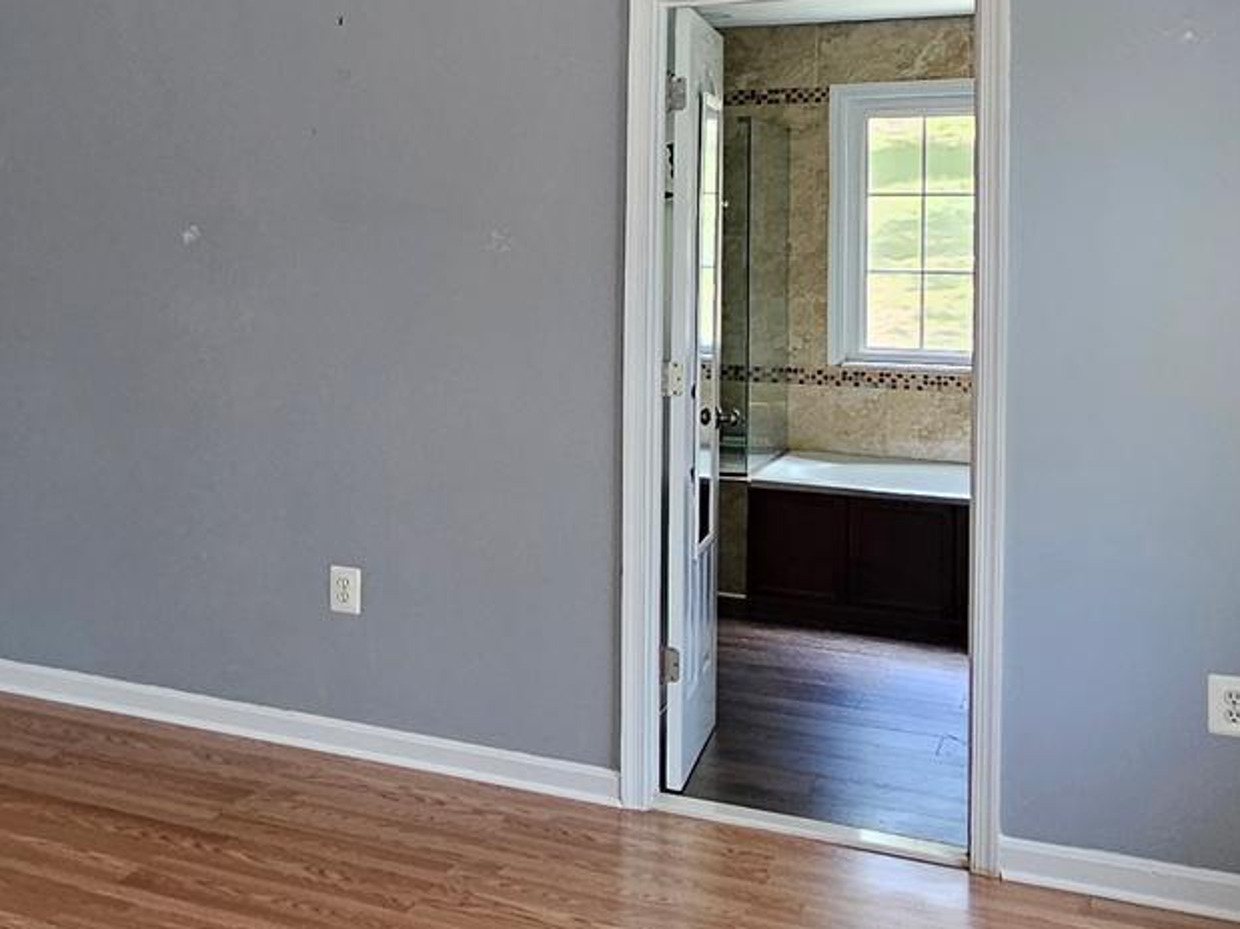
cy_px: 236
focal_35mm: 43
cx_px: 30
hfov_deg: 39.3
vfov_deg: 33.0
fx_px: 1540
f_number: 2.2
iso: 160
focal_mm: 2.2
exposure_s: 1/60
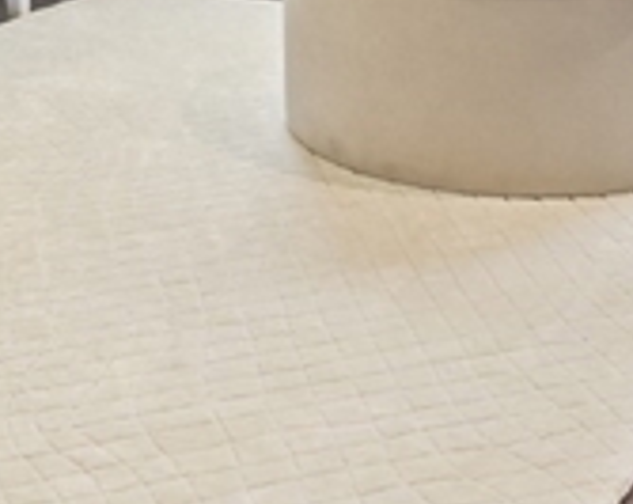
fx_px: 1833
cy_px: -404
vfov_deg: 13.9
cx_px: 258
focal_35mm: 98
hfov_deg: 19.6
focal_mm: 17
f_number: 9
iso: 320
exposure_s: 2.5
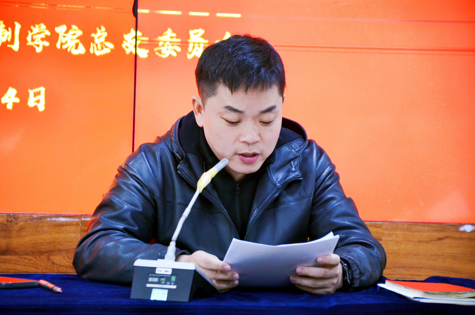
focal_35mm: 158
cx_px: 238
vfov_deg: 8.7
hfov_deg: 13.1
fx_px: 2074
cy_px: 158
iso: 1250
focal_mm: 105
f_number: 5.6
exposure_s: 1/30
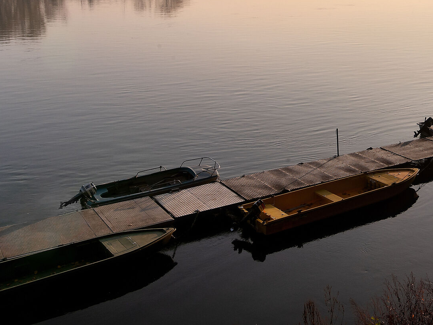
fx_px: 663
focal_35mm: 53
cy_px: 46
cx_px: 349
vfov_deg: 26.8
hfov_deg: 35.0
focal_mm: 25
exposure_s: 1/250
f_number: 20
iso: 100
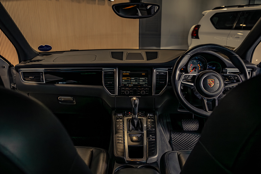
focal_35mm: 28
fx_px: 203
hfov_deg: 65.5
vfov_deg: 46.4
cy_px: 87
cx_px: 130
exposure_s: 1/160
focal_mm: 28
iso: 400
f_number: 5
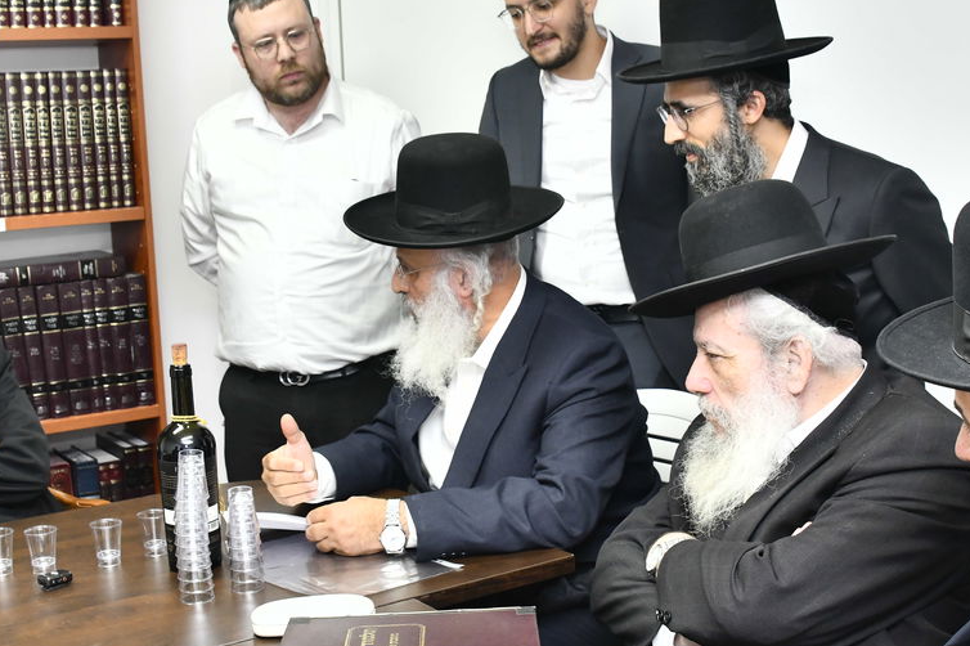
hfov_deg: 38.2
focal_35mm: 52
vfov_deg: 26.0
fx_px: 1400
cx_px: 518
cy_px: 298
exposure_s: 1/125
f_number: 5.6
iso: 1000
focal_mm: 28
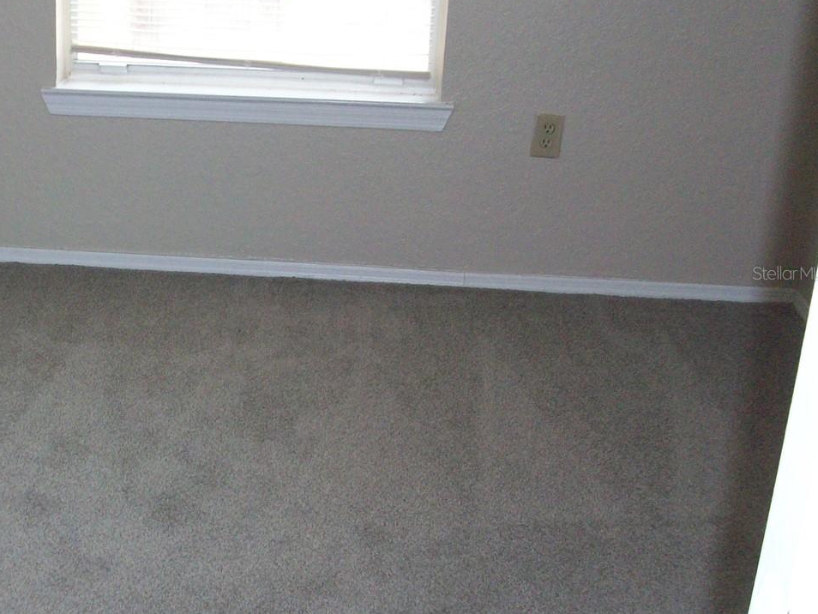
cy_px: 273
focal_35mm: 57
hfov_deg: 32.7
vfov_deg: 25.7
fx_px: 1347
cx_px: 147
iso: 160
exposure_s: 1/60
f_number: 2.8
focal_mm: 5.7
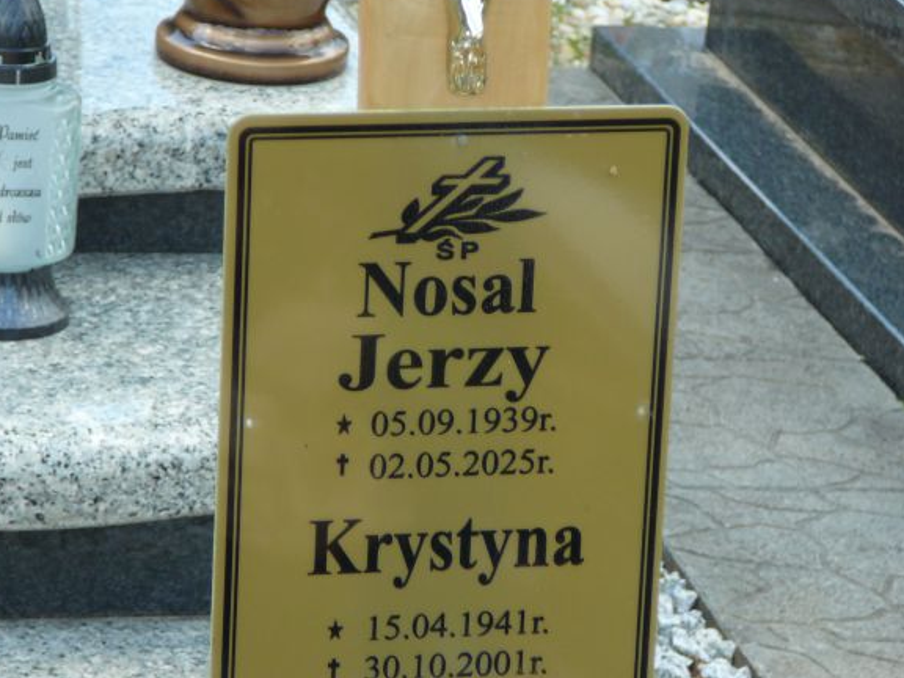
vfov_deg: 8.3
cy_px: 353
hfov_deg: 11.0
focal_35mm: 179
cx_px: 458
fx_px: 4675
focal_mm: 23.9
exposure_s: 1/125
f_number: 4
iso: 80
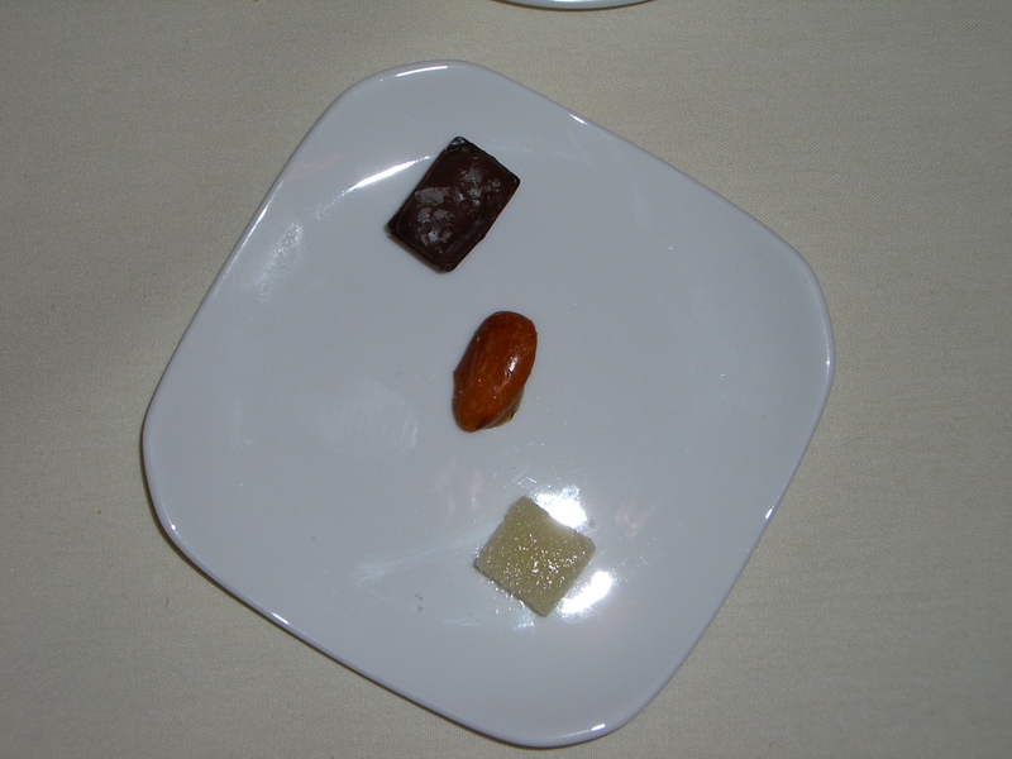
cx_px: 506
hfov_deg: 29.4
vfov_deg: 22.3
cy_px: 380
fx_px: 1930
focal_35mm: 66
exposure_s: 1/60
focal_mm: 10.7
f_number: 3.6
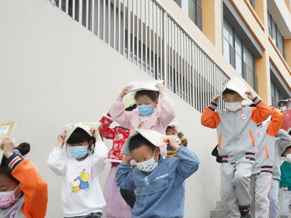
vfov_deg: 21.3
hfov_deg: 27.7
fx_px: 580
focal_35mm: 69
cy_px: 110
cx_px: 227
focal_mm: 44
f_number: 20
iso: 16000
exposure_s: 1/800
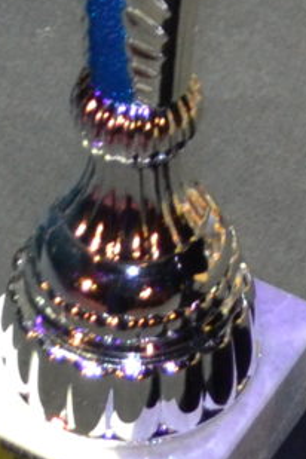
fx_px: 3480
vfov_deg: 7.2
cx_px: 411
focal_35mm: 273
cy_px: -549
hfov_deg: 5.0
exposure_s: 1/60
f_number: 3.8
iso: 1100
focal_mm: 22
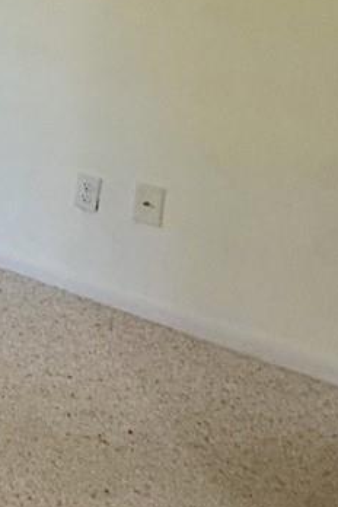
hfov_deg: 16.0
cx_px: -331
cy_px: -9
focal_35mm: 67
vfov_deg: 28.1
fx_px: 944
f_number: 2.2
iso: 250
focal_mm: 2.22
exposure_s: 1/60
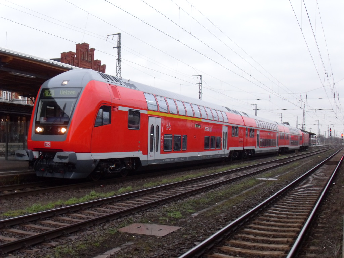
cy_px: 129
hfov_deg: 38.2
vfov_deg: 29.1
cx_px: 172
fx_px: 497
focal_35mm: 50
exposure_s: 1/60
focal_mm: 8.4
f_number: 3.4
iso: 160
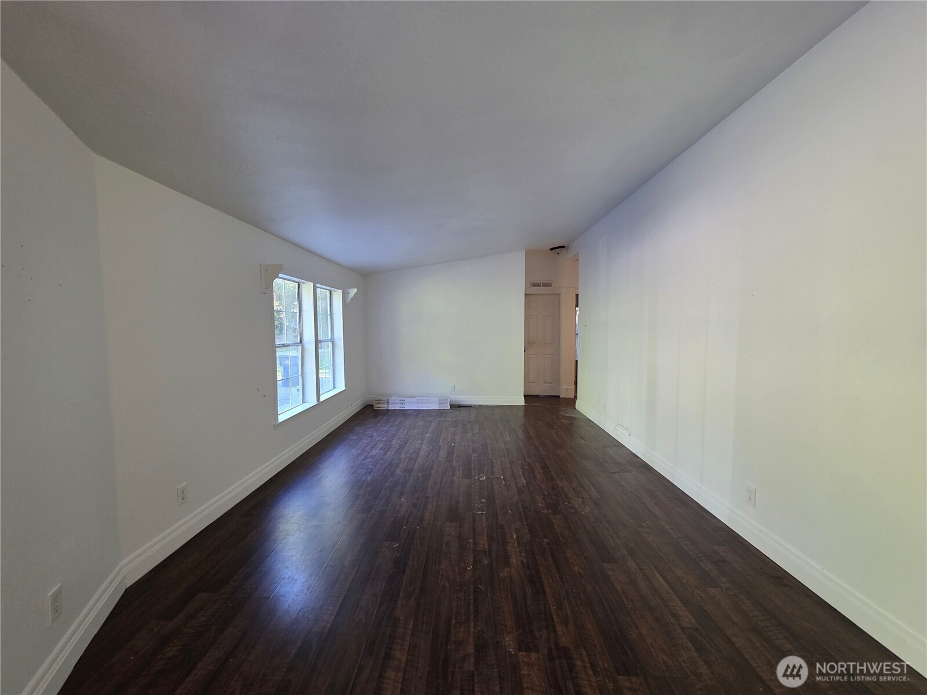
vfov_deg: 89.9
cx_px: 464
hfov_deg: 106.2
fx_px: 348
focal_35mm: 13
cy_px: 348
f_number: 1.9
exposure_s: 1/60
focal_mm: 2.2
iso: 250
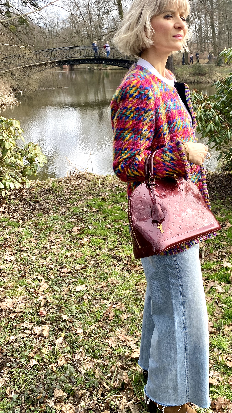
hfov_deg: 34.3
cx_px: 157
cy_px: 182
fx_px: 372
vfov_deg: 57.9
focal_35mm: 34
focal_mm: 4.25
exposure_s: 1/562
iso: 32
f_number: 1.8
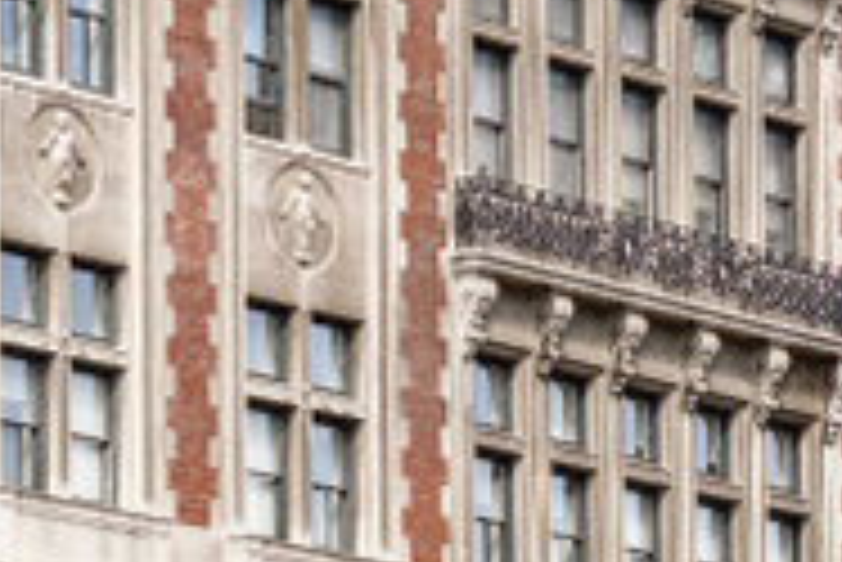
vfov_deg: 4.3
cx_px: 227
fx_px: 7513
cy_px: 126
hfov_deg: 6.4
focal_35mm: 321
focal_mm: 60
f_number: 5
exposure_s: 1/2500
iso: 250
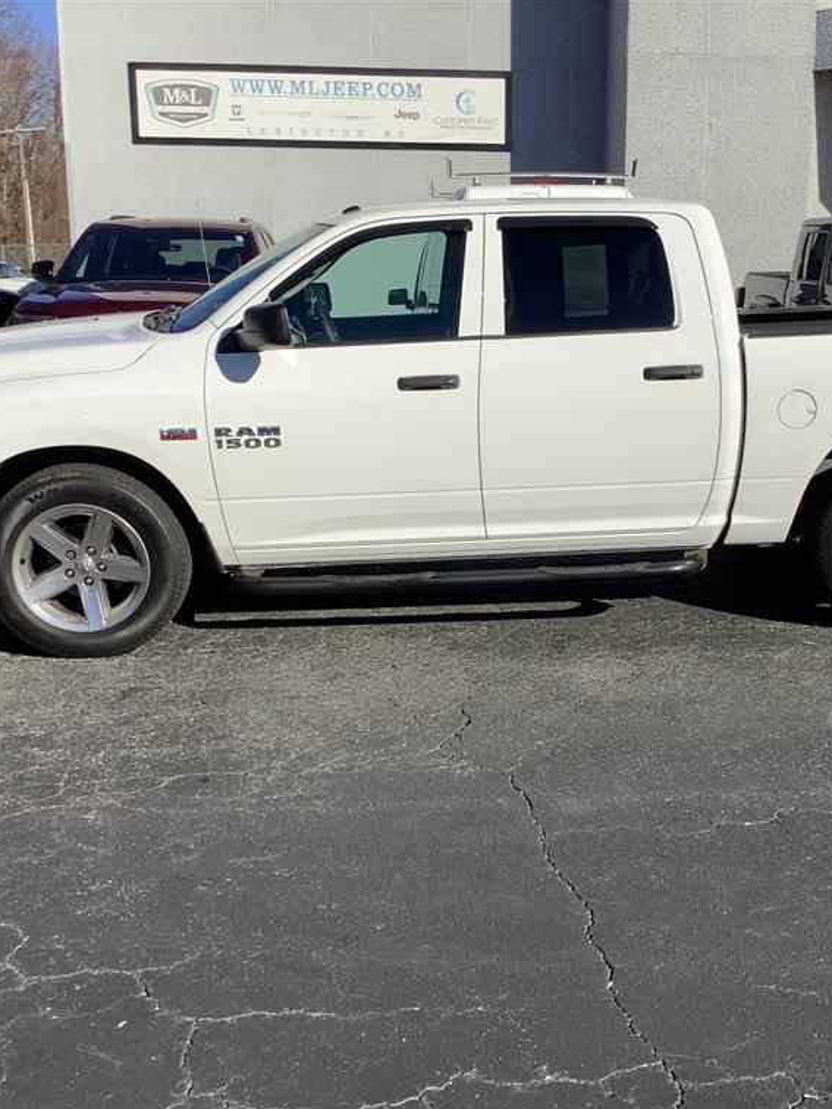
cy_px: 562
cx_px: 534
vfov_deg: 44.8
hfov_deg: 34.1
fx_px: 1346
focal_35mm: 42
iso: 25
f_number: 2.4
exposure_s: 1/2331
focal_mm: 3.3
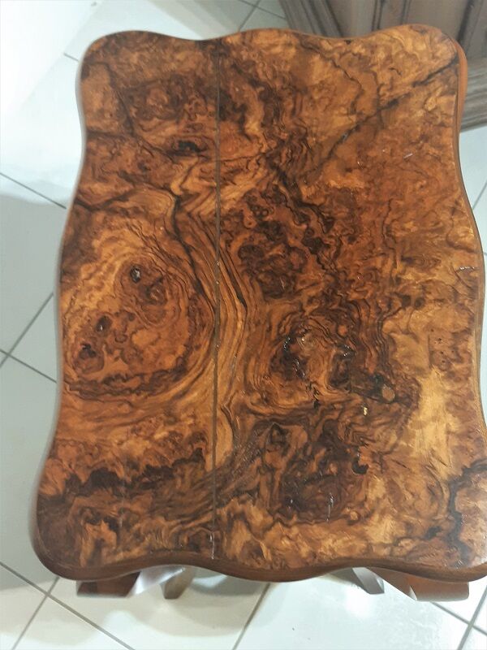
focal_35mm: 26
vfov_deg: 67.3
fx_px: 488
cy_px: 325
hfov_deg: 53.1
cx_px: 244
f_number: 1.7
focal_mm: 3.93
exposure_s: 1/33
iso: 250
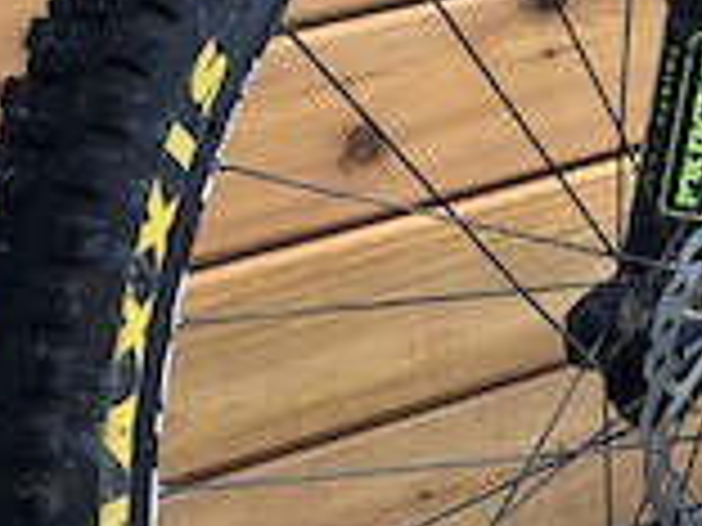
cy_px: -162
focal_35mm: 144
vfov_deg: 10.1
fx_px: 2920
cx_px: 1310
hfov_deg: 12.4
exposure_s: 1/120
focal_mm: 3.99
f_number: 1.8
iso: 25
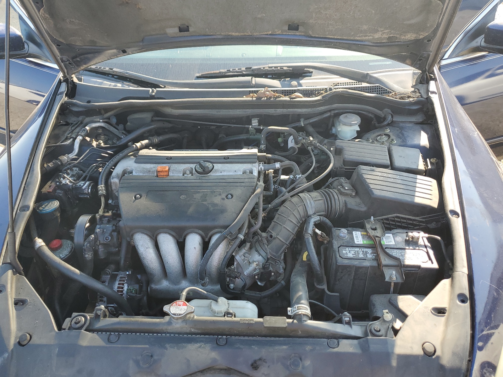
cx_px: 252
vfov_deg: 53.1
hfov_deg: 67.3
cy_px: 188
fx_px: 378
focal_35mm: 26
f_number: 1.5
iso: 50
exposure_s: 1/345
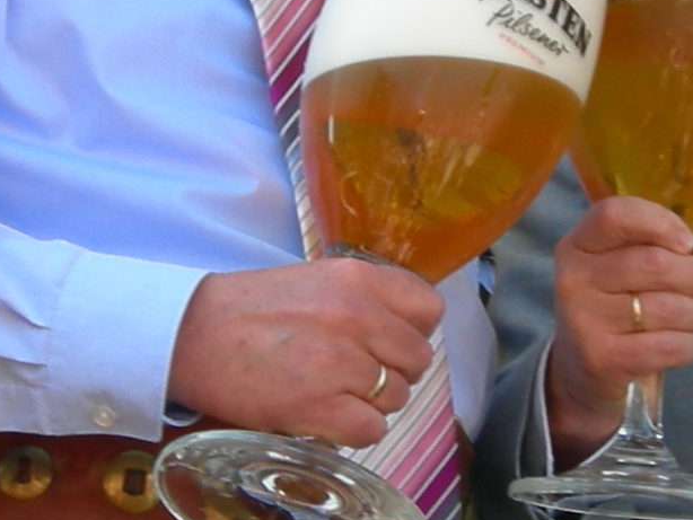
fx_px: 3004
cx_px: 476
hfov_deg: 13.1
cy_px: 164
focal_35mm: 150
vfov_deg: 9.9
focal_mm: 7.5
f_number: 4.3
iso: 64
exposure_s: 1/104
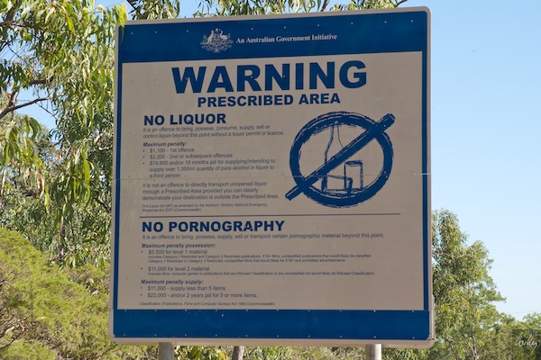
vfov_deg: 13.0
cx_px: 270
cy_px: 180
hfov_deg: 19.5
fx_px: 1578
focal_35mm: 105
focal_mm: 70
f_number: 10
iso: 320
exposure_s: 1/400
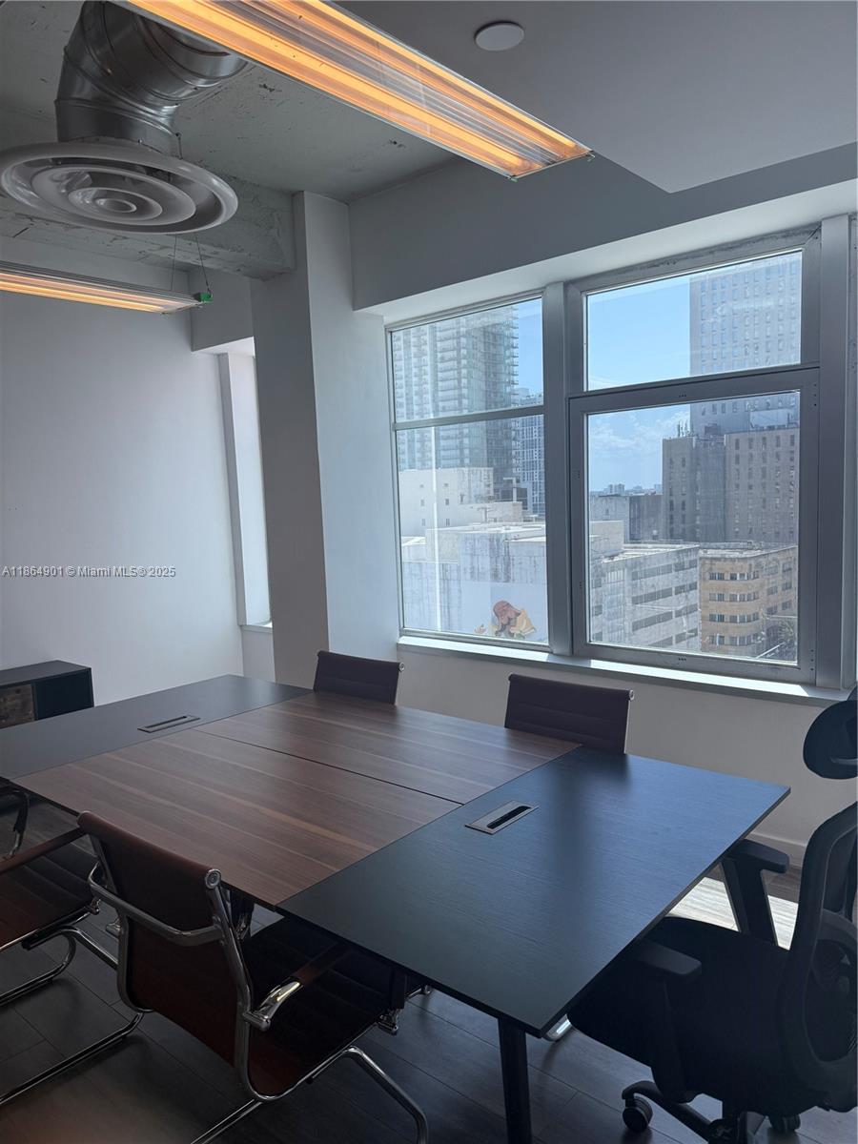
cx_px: 429
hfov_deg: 56.8
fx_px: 793
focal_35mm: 24
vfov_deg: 71.6
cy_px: 572
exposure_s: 1/722
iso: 100
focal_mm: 6.76
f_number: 1.78
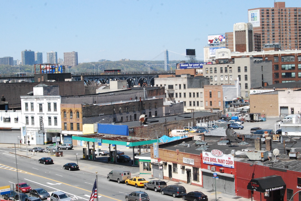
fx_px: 565
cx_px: 150
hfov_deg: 29.8
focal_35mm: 68
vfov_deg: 20.2
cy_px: 100
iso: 1600
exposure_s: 1/1000
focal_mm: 45
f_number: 16
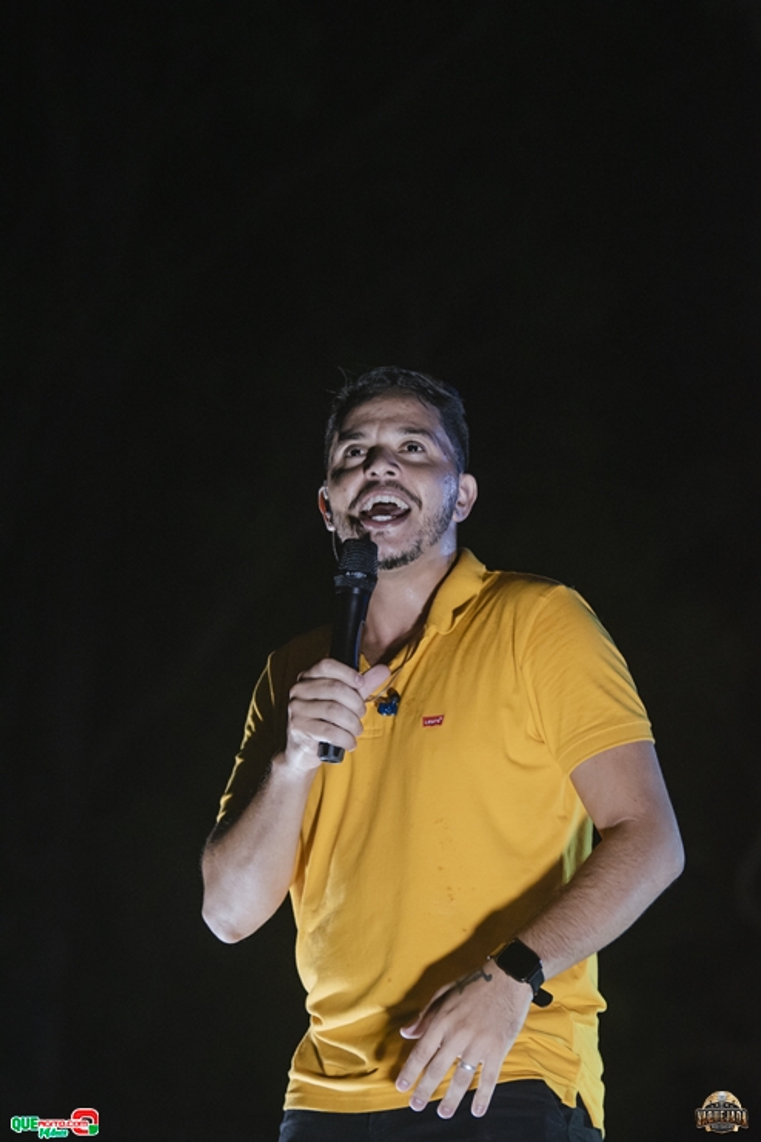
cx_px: 380
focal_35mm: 158
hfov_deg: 8.7
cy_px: 571
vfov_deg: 13.0
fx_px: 4994
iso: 2000
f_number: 2.8
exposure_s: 1/500
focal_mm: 105
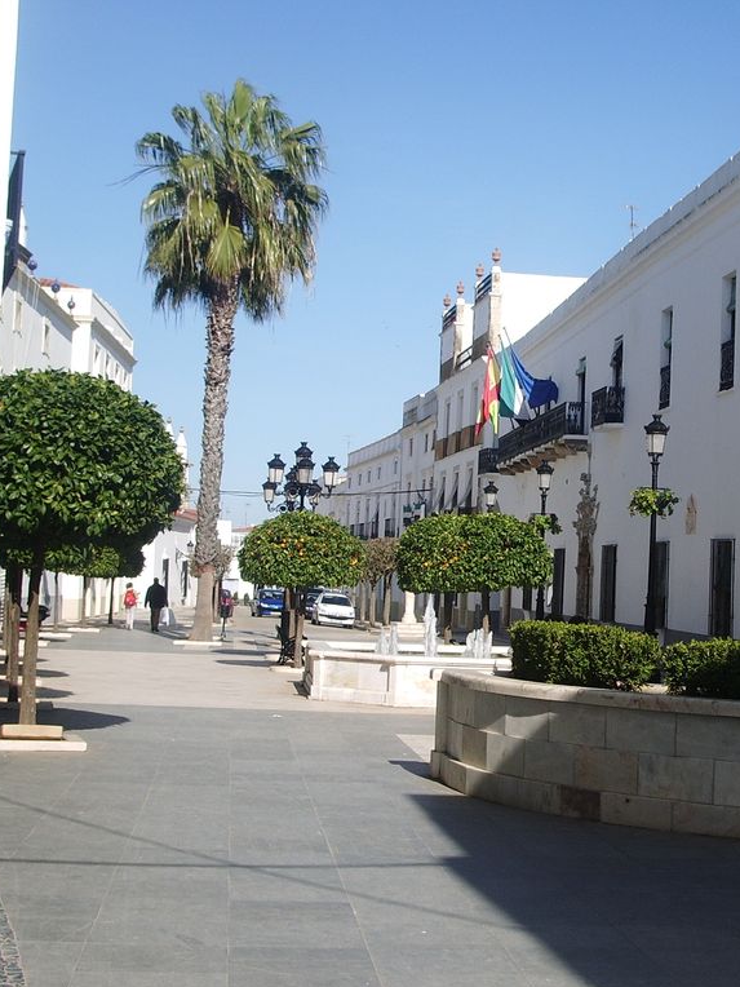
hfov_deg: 21.8
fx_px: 1910
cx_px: 546
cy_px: 495
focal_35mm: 67
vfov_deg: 29.0
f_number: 5
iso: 50
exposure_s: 1/400
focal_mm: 8.2
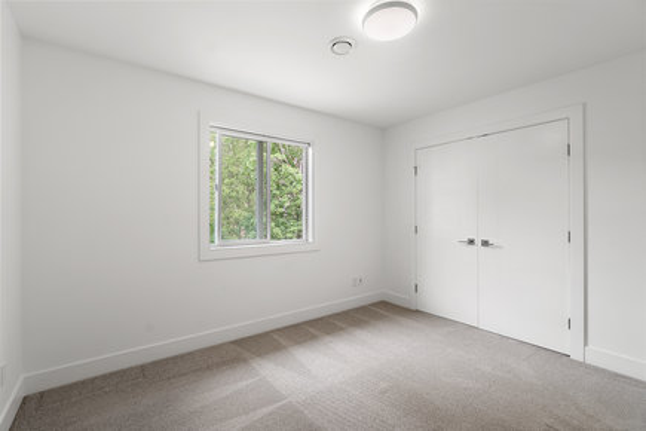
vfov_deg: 73.7
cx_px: 323
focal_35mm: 16
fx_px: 287
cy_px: 216
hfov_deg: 96.7
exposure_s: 1/6
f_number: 6.3
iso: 320
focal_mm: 16
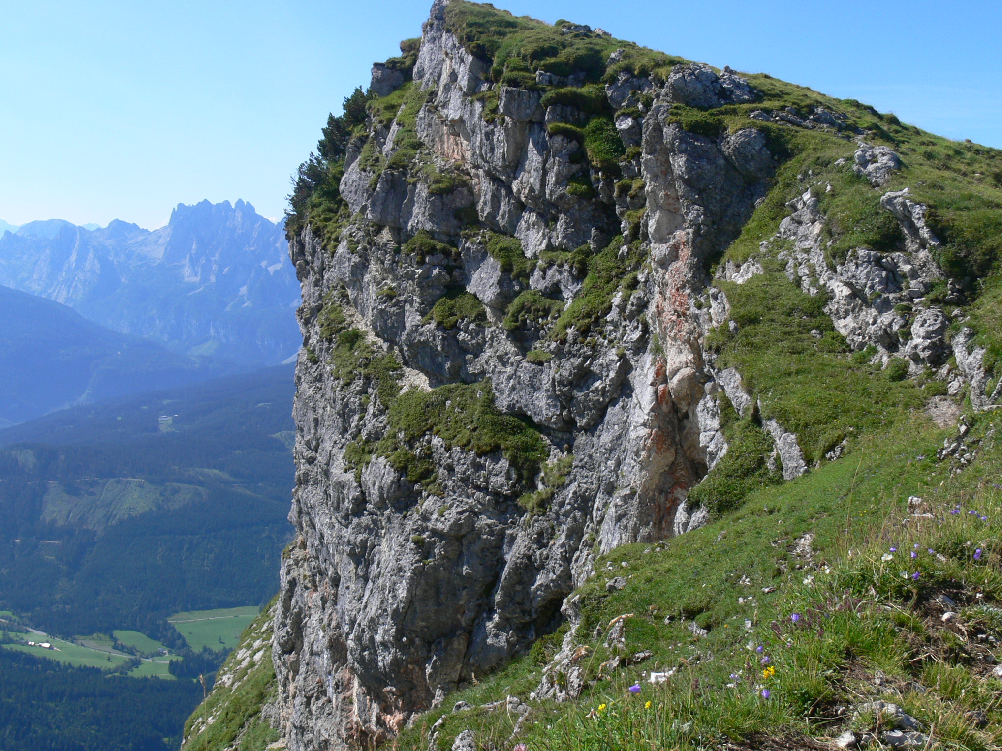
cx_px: 486
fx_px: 1274
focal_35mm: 44
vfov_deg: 32.9
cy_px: 345
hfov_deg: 42.9
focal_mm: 7.4
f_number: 5.6
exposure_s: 1/320
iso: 80
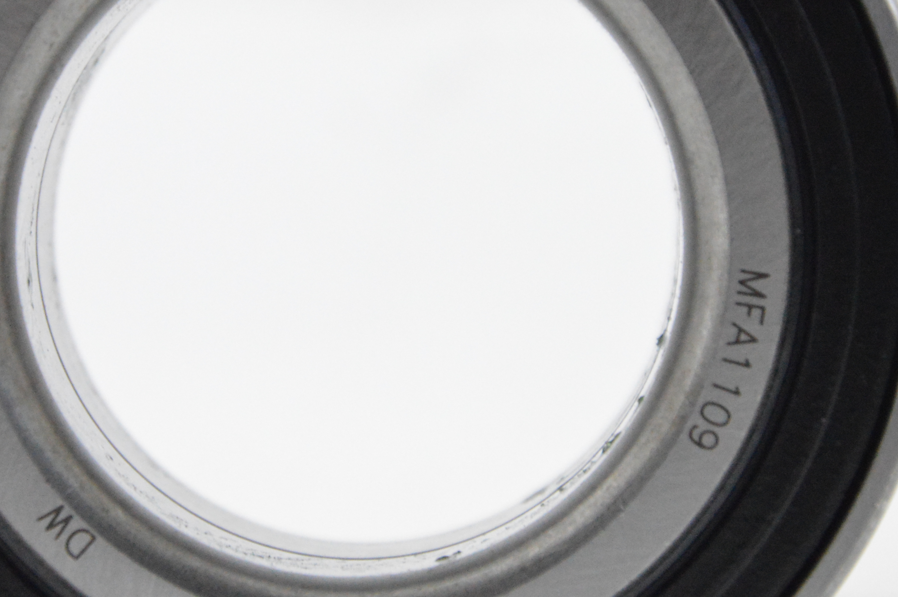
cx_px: 348
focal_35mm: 317
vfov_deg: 4.3
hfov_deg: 6.5
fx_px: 7900
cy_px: 247
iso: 3200
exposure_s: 1/100
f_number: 7.1
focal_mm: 98
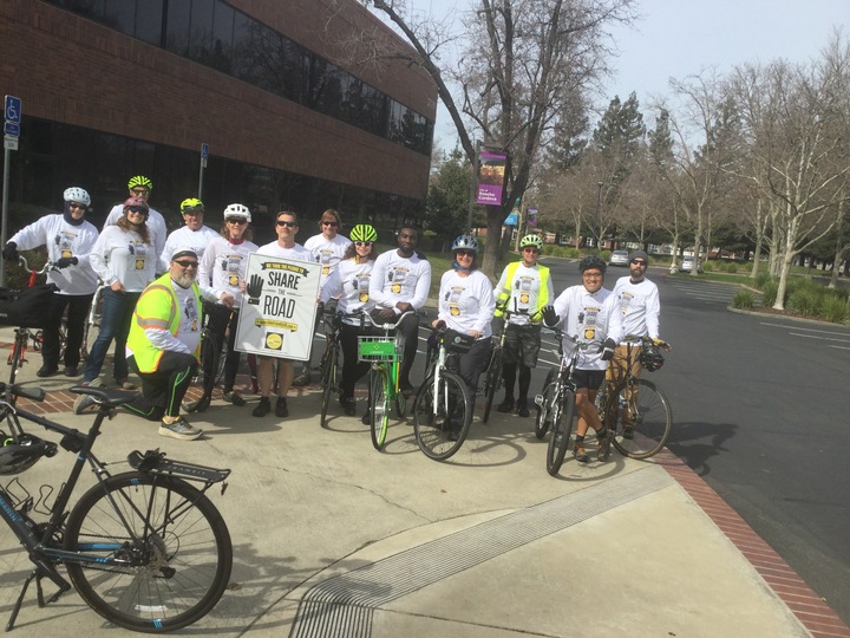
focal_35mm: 31
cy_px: 319
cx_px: 425
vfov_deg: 45.4
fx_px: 761
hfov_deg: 58.4
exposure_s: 1/1567
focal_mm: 3.3
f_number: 2.4
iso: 25
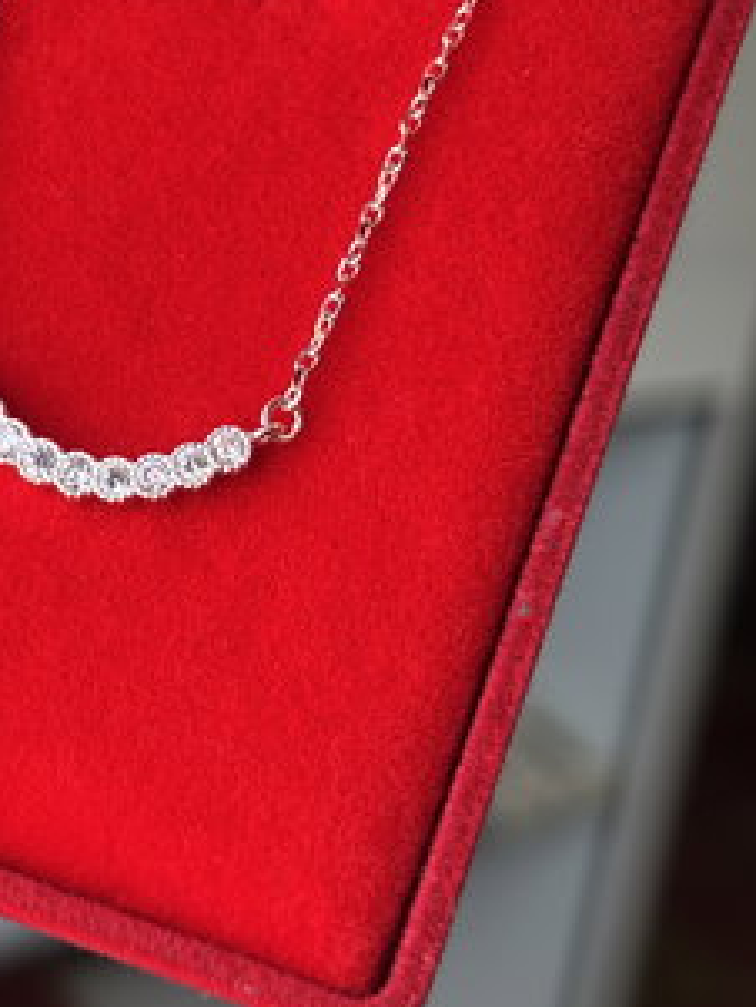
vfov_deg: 21.3
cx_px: 127
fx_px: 2677
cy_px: 370
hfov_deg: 15.9
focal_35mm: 92
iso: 50
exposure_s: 1/73
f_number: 1.6
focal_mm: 5.96
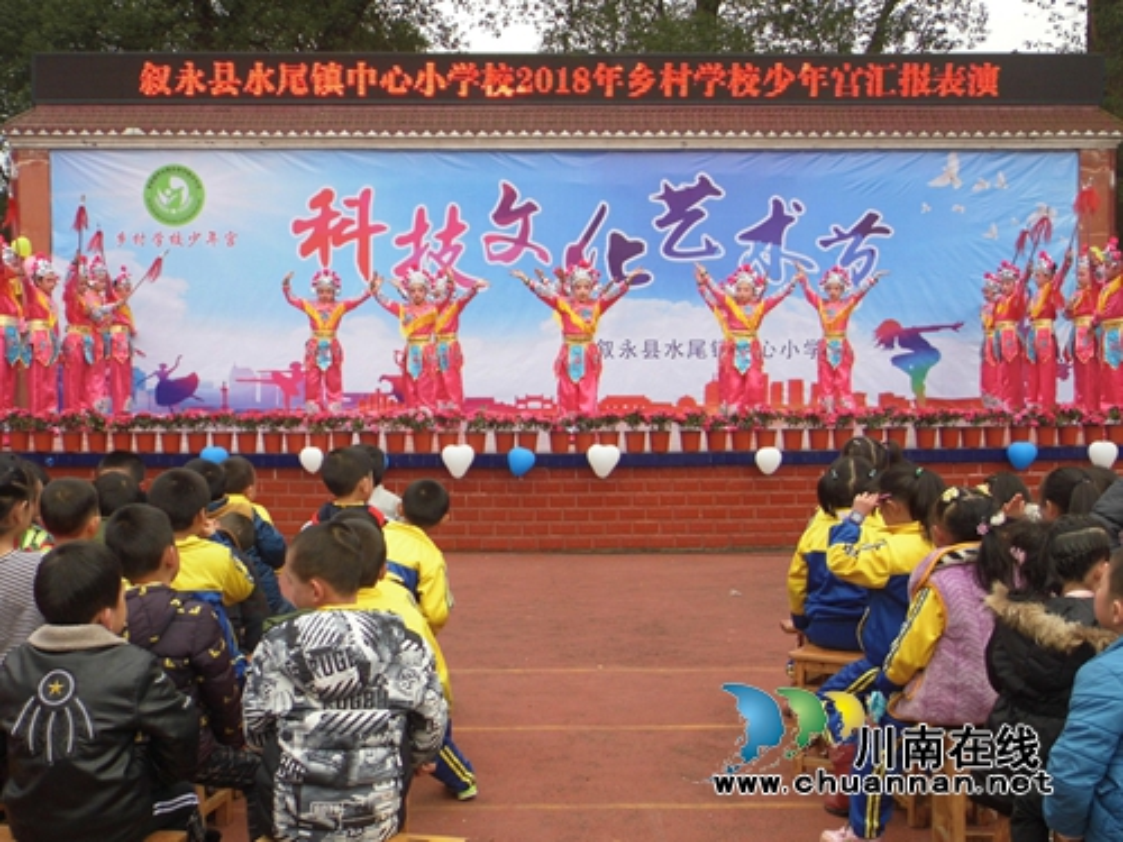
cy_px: 421
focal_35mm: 46
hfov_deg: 41.2
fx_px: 1492
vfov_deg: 31.5
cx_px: 562
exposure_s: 1/320
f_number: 3.4
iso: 100
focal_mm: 8.2
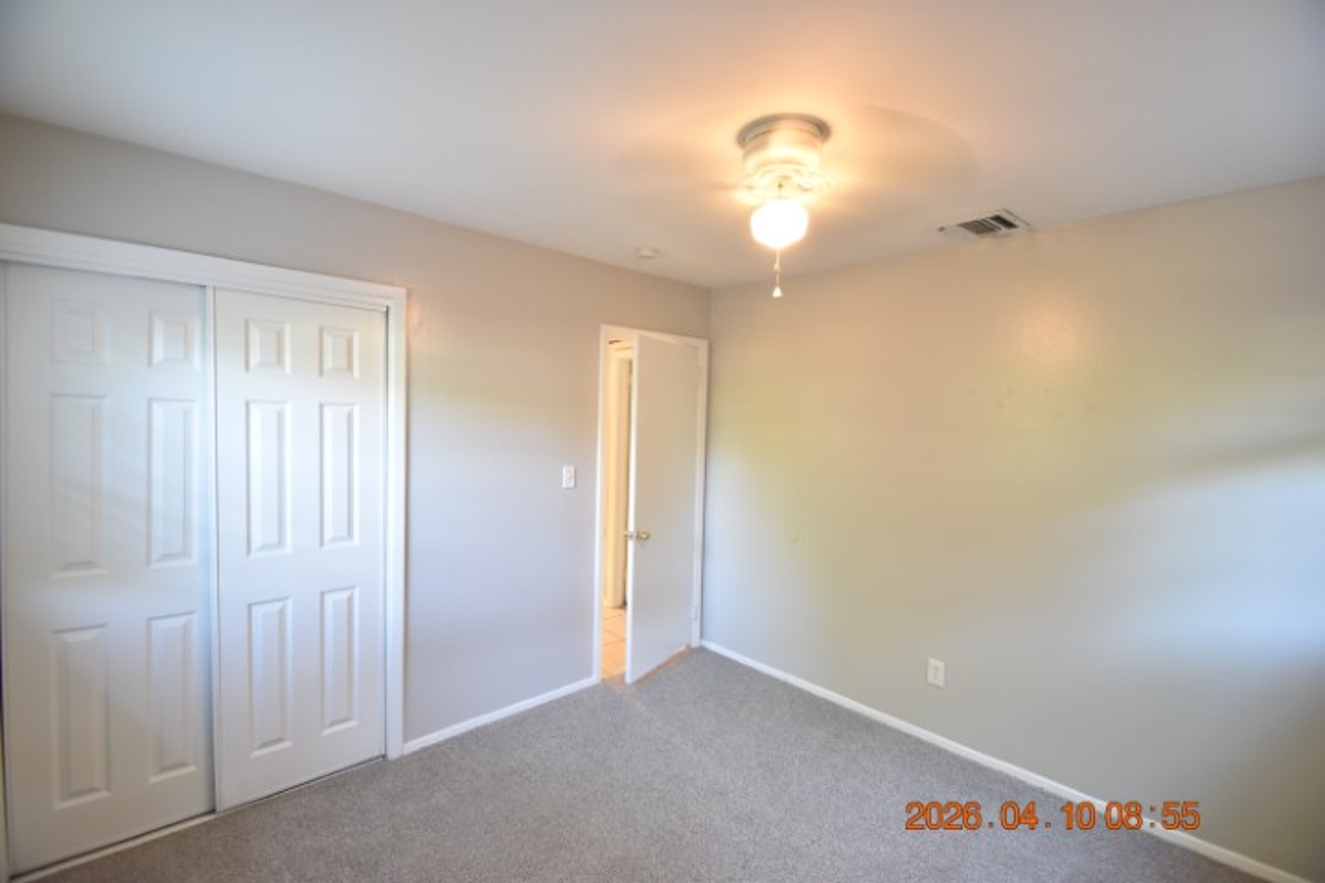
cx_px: 662
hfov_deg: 100.4
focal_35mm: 15
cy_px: 442
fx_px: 552
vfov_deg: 77.3
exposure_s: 1/20
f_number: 3.5
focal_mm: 10
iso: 800
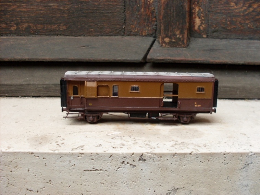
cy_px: 98
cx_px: 130
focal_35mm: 38
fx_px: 285
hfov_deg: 49.0
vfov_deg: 37.7
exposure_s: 1/180
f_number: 2.8
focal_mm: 6.3
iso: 80
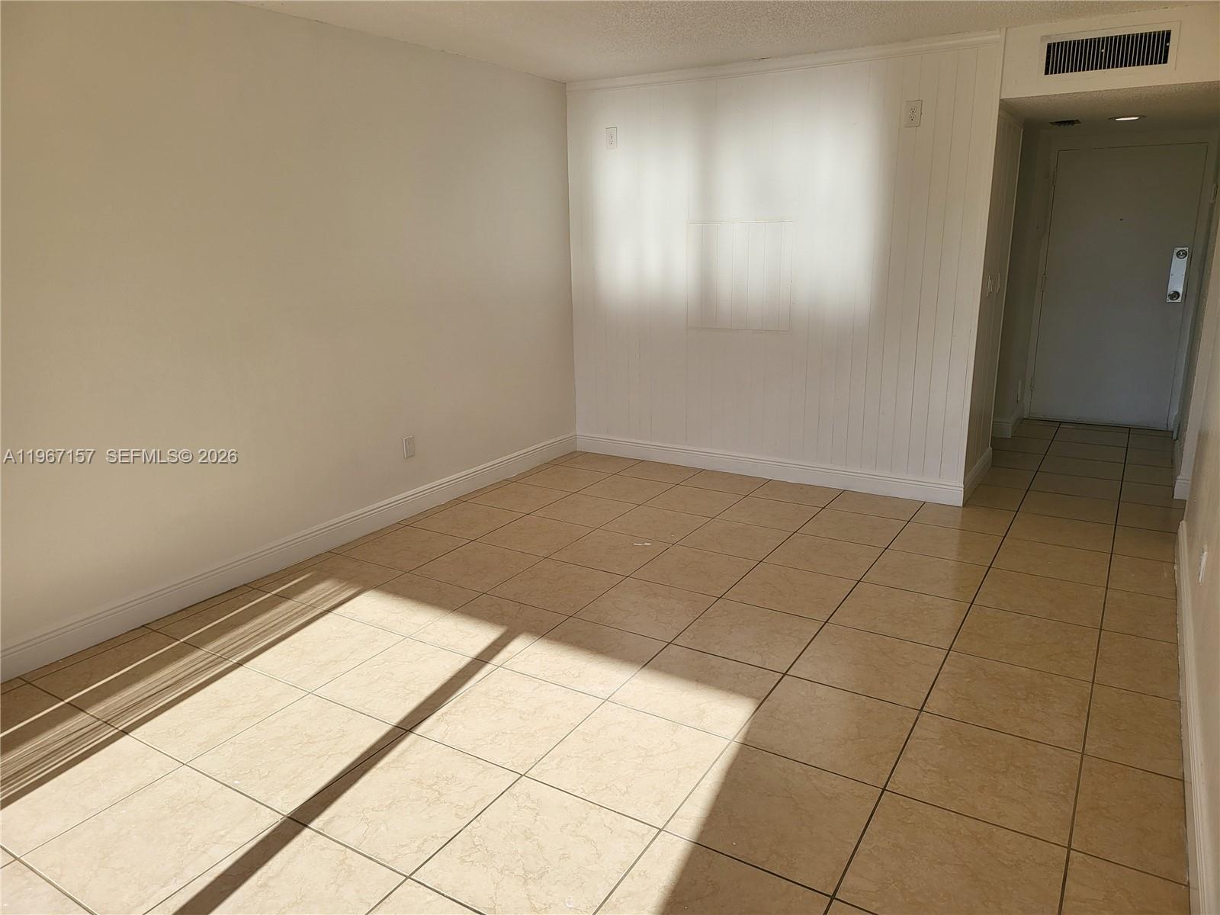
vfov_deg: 56.8
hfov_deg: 71.6
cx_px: 610
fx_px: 846
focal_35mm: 24
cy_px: 458
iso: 40
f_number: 1.8
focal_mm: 5
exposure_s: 1/1350
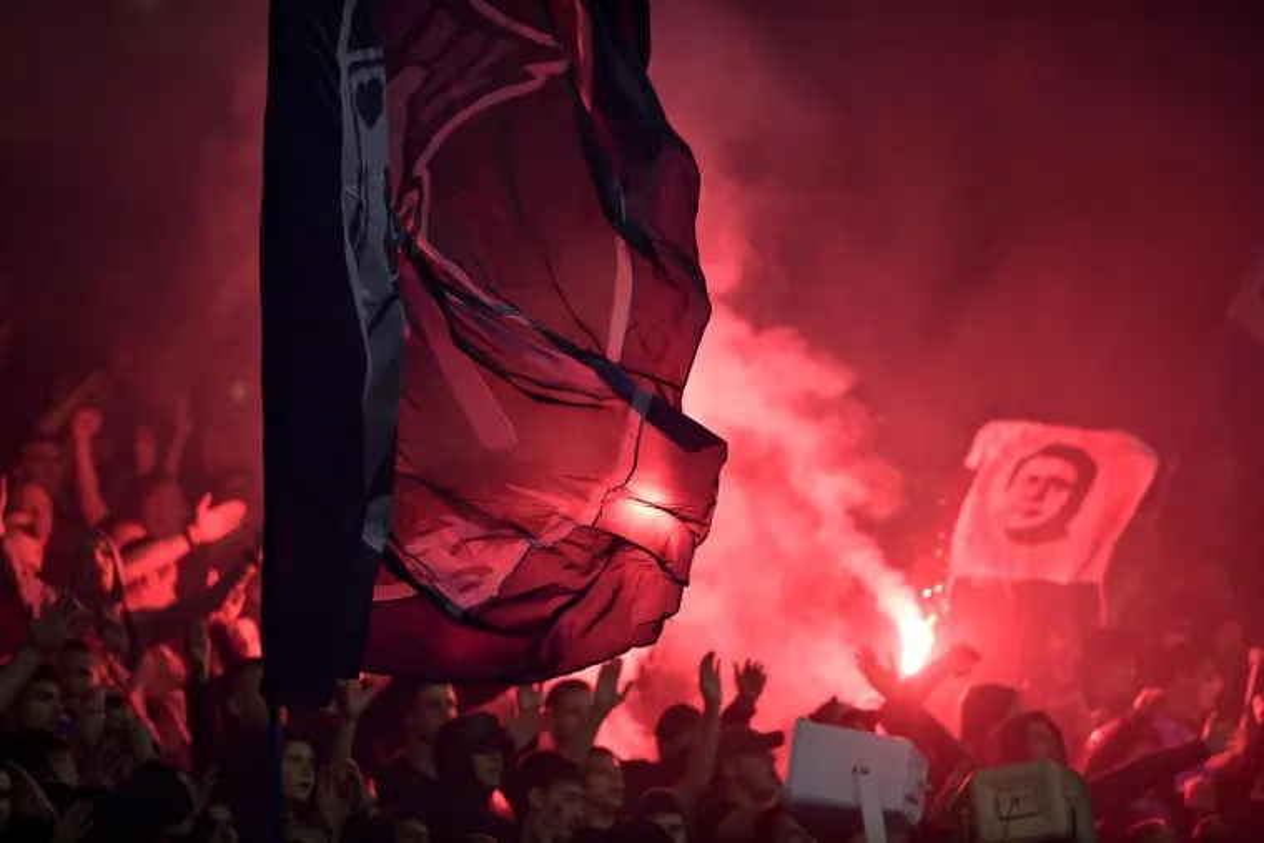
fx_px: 14046
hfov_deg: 5.2
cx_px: 632
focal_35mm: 400
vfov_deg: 3.4
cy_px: 422
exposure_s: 1/1250
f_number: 2.8
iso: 1600
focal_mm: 400
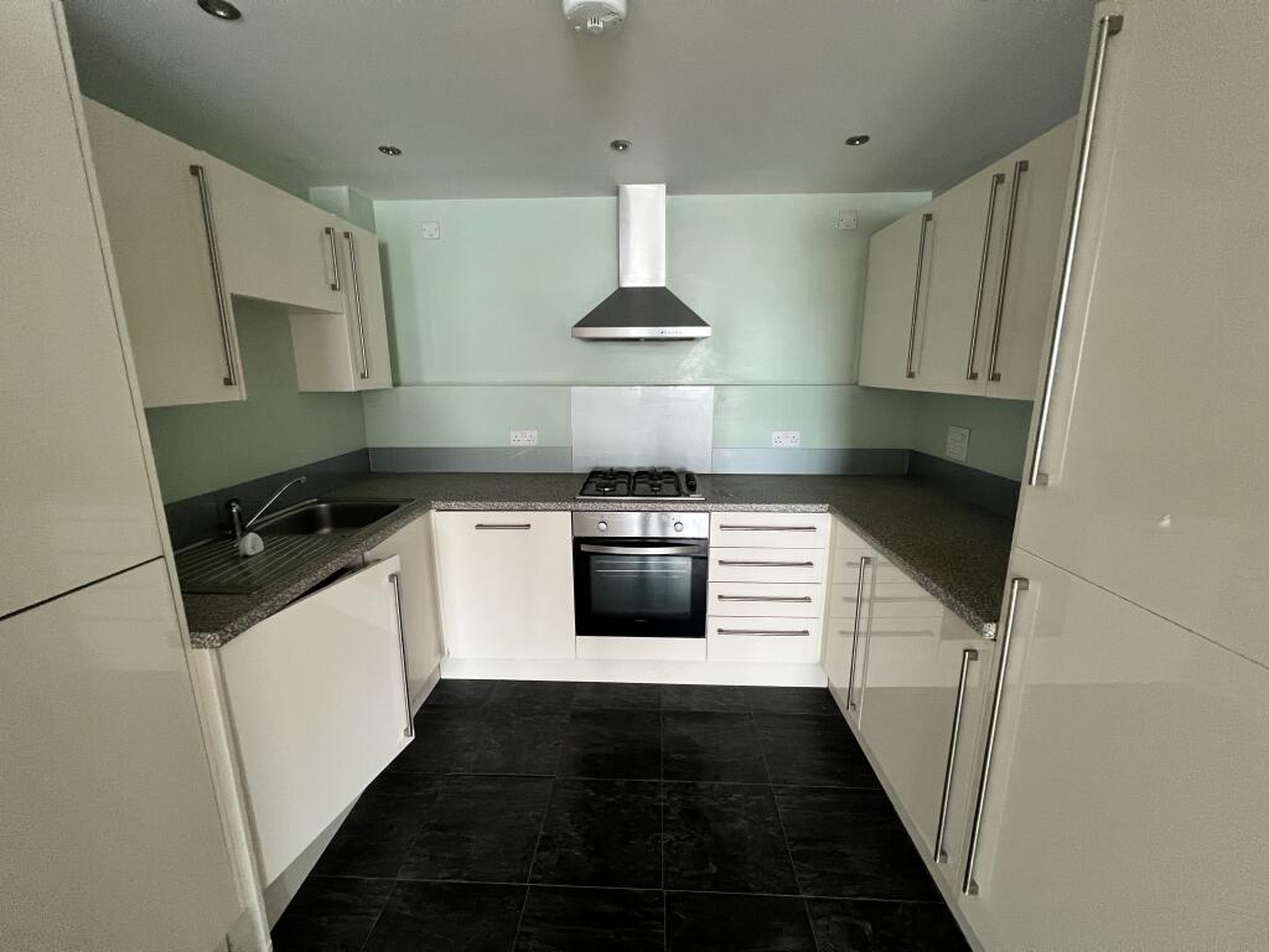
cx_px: 634
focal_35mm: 13
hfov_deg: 106.2
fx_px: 477
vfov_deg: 89.9
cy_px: 476
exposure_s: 1/60
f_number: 1.8
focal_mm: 1.57
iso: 400
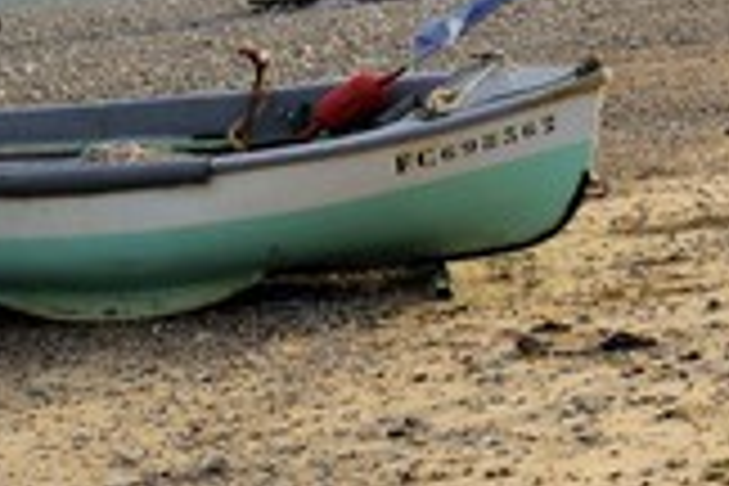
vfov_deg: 11.7
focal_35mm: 114
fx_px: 2308
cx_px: 441
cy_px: -135
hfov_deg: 17.9
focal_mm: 44
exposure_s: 1/160
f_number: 11
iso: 400
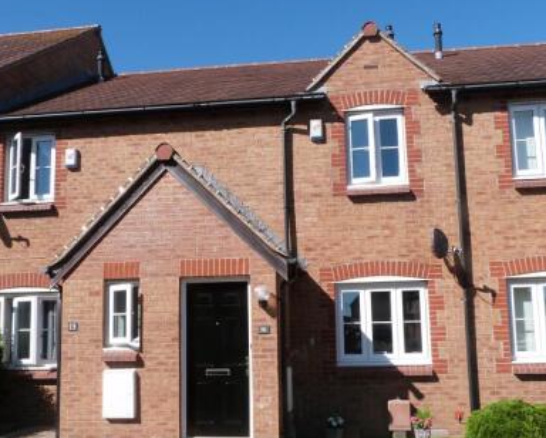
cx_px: 267
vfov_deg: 40.1
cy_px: 251
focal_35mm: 37
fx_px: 599
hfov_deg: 49.0
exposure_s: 1/320
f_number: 5.6
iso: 100
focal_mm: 4.5
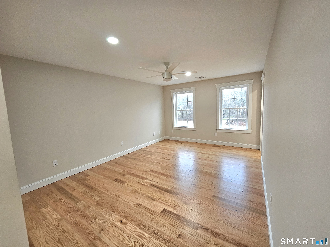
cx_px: 165
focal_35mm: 13
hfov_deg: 106.2
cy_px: 124
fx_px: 124
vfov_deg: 89.9
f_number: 2.2
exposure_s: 1/60.2
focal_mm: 2.2
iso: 160
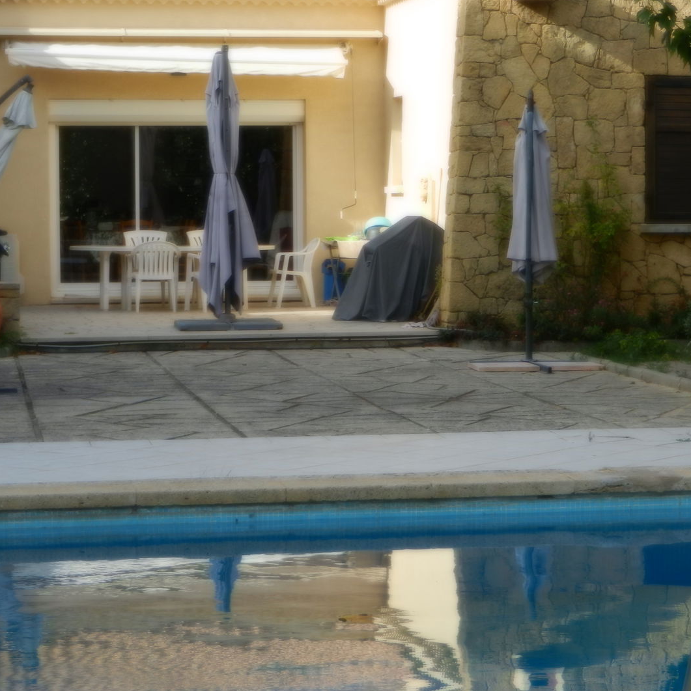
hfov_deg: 16.7
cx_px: 456
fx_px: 2349
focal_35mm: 104
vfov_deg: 16.7
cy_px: 319
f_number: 4.8
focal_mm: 14.1
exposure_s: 1/400
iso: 160
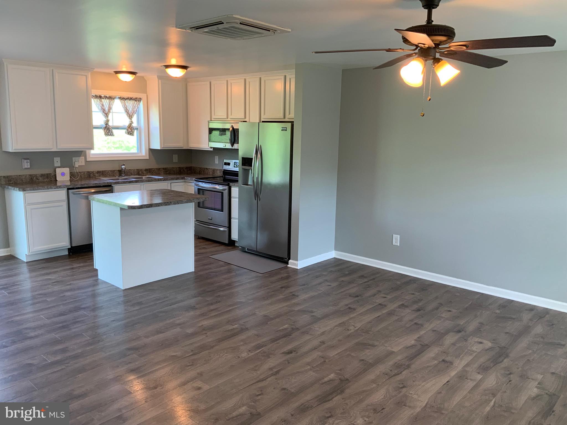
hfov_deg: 61.7
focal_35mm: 29
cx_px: 284
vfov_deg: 48.2
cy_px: 212
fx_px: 475
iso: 50
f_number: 1.8
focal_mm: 3
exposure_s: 1/60
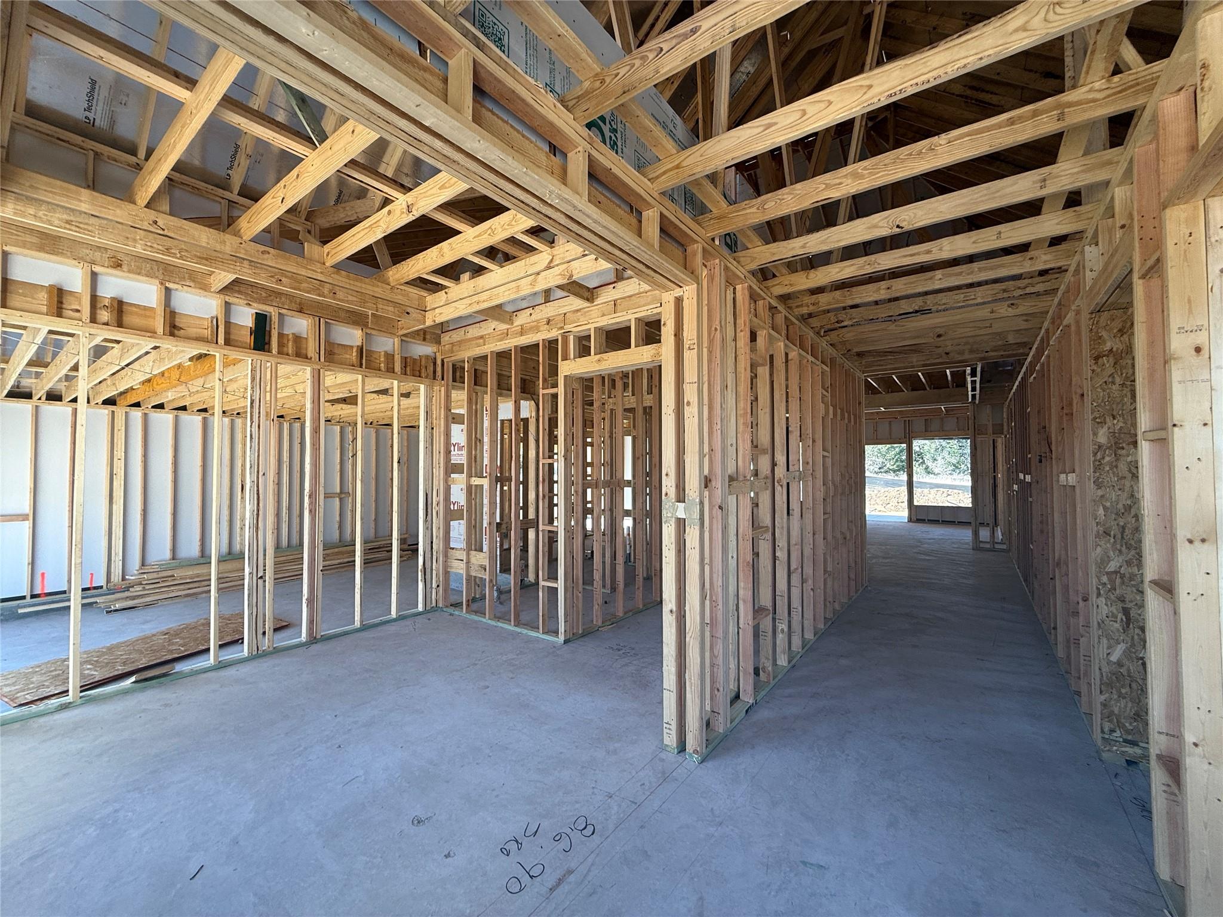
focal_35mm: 14
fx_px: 495
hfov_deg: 102.1
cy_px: 458
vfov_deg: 85.7
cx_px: 612
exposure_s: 1/131
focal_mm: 2.22
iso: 64
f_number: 2.2
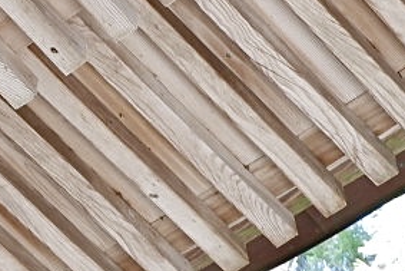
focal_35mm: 188
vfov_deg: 7.2
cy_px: -77
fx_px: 2116
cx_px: -342
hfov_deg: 10.3
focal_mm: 20.3
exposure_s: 1/42
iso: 320
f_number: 4.2
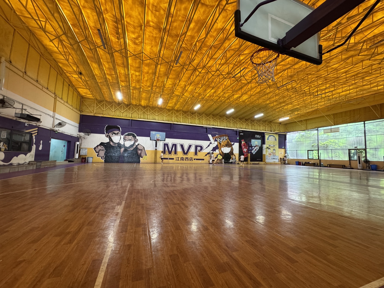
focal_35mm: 14
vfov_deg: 85.7
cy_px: 144
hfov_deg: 102.1
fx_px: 155
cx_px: 192
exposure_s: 1/100
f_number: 2.2
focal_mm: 2.22
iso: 320
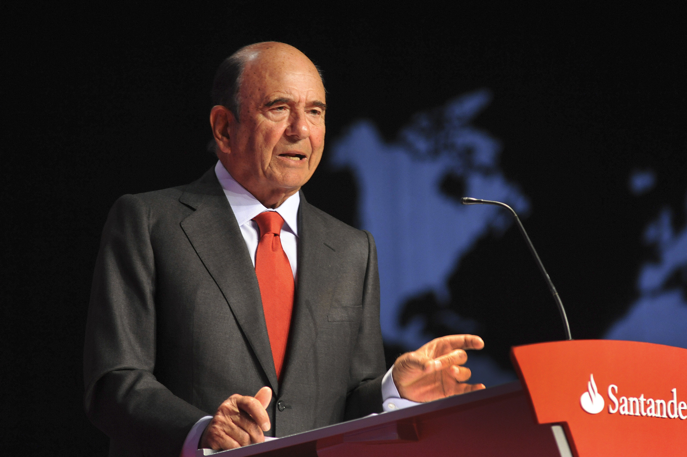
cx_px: 344
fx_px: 5721
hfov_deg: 6.9
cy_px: 228
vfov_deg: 4.6
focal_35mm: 300
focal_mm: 300
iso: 2000
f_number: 4
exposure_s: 1/125
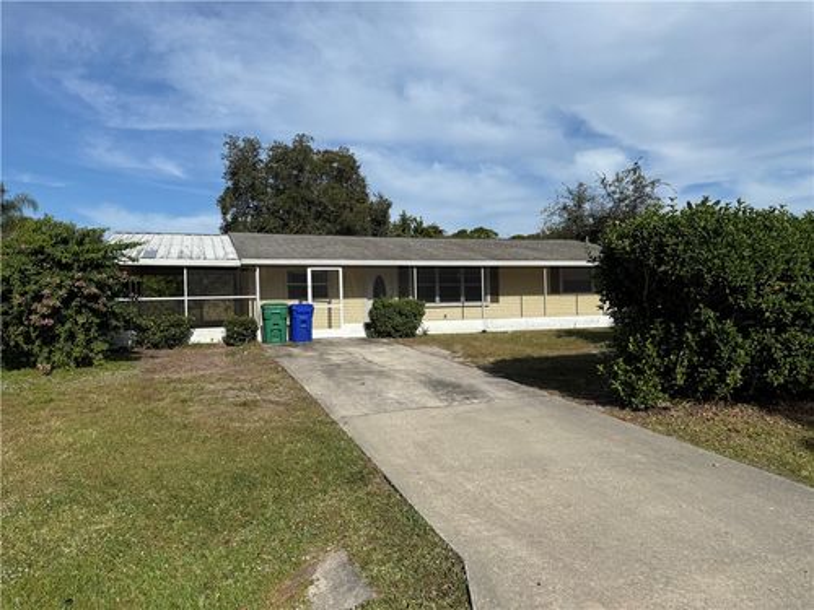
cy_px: 305
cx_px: 407
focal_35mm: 24
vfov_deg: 56.8
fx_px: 564
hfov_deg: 71.6
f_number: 1.78
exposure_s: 1/7353
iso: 80
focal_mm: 6.76
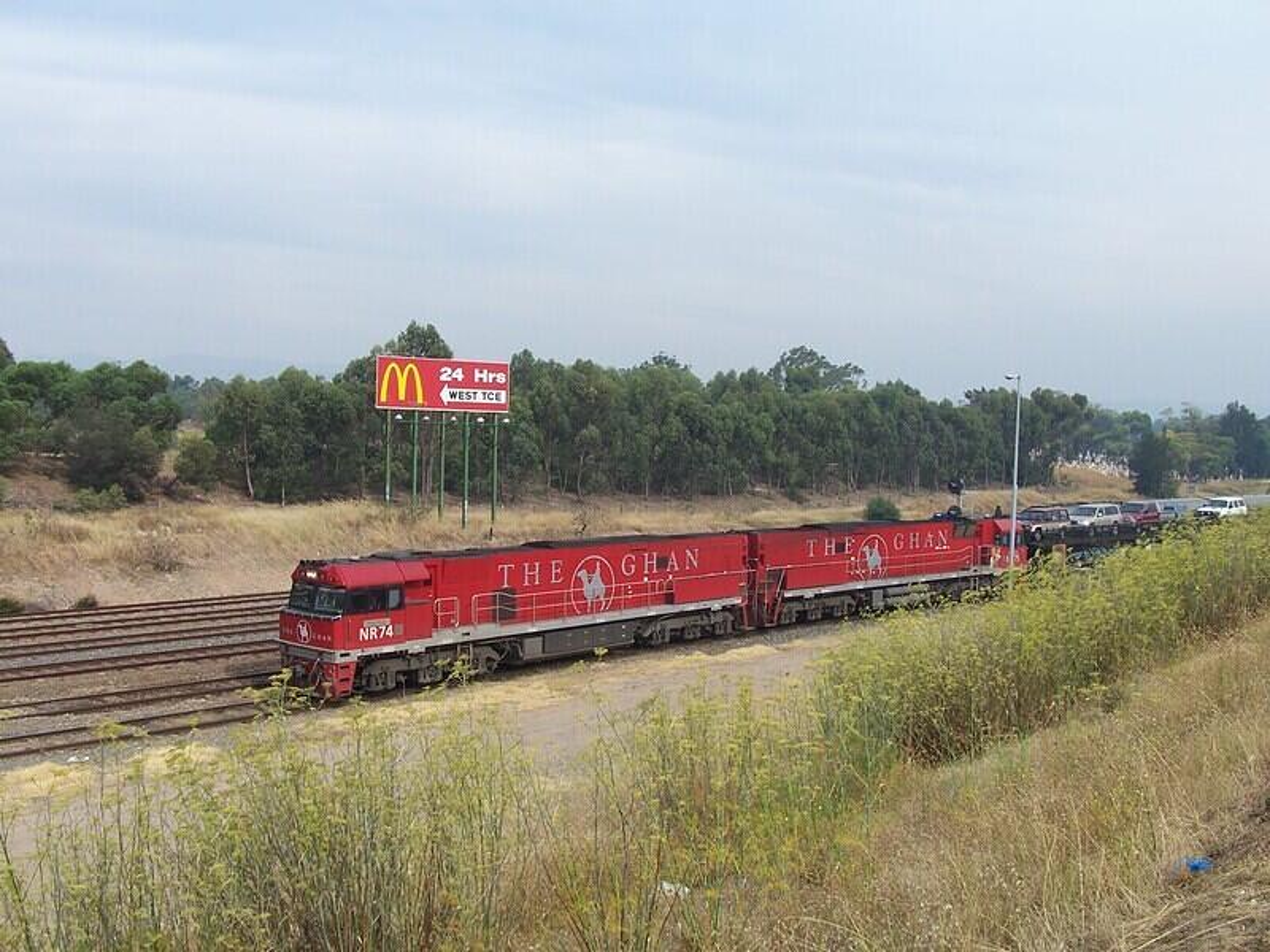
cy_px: 476
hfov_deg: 52.6
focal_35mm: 35
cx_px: 635
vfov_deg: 40.7
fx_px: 1284
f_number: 4
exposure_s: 1/750
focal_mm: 6
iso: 80
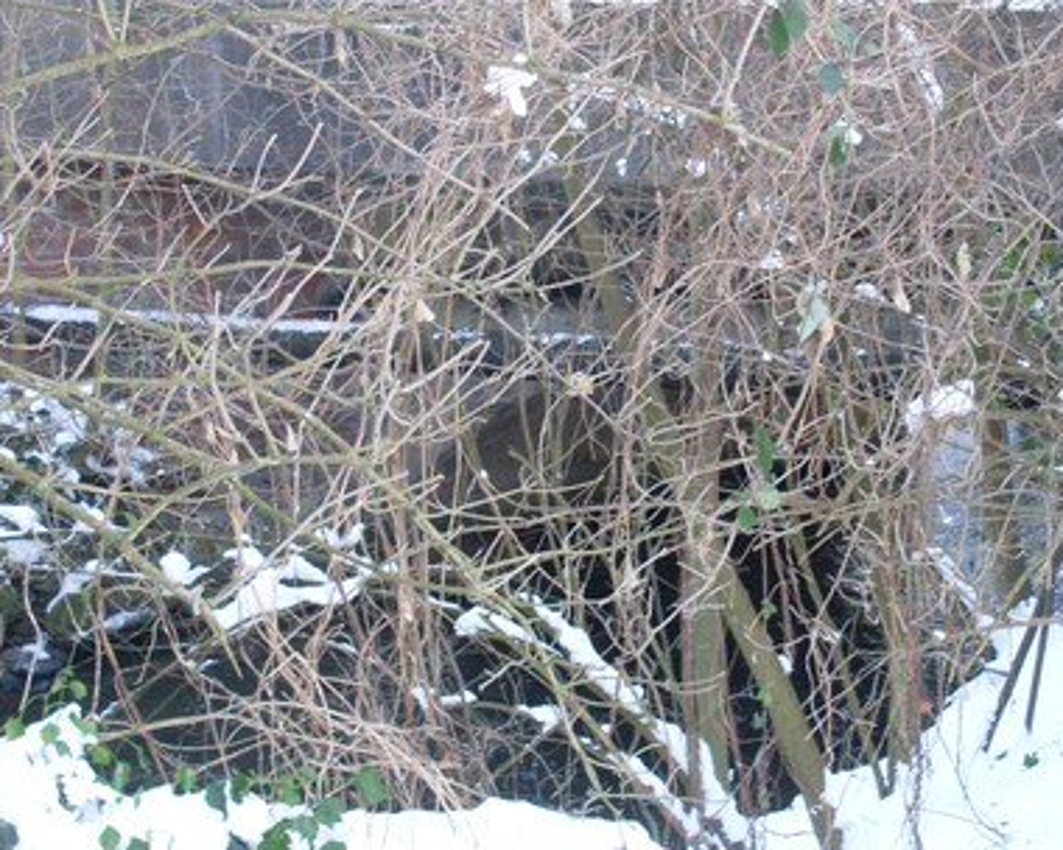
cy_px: 242
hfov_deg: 31.4
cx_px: 589
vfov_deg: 25.2
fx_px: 1888
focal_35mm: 60
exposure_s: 1/60
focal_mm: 6.3
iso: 100
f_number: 2.8
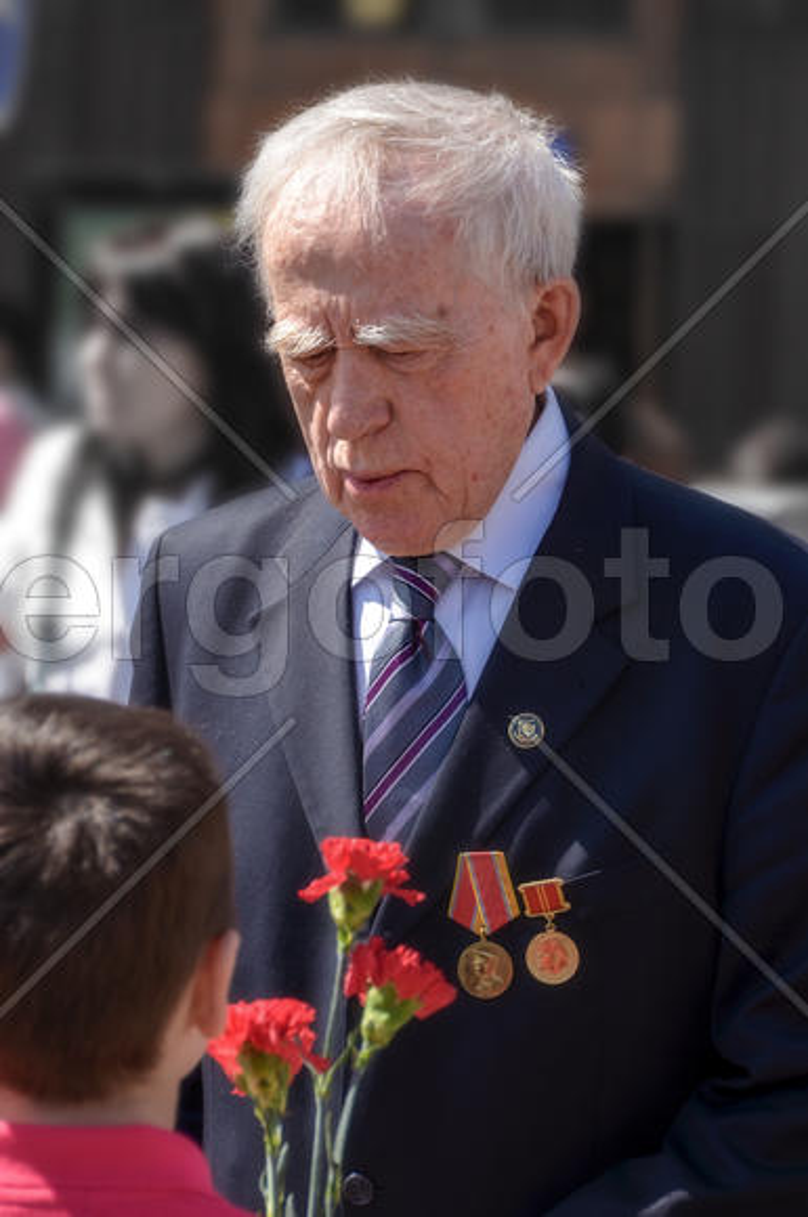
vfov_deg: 9.2
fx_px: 7597
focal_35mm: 225
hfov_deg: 6.1
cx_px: 404
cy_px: 608
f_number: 8
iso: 100
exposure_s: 1/250
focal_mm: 150
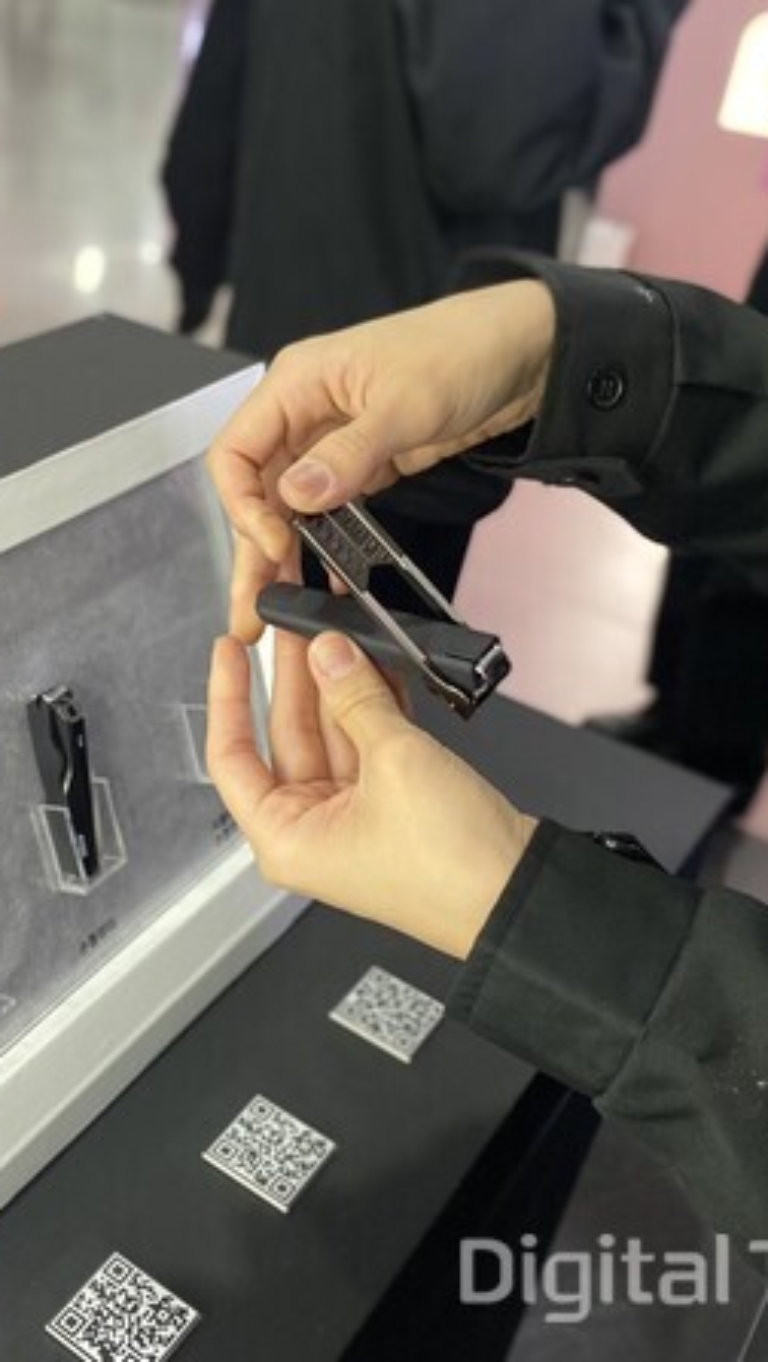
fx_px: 1373
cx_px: 140
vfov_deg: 52.8
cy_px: 683
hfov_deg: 30.4
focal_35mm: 38
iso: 200
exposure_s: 1/60
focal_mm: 4.25
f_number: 1.8
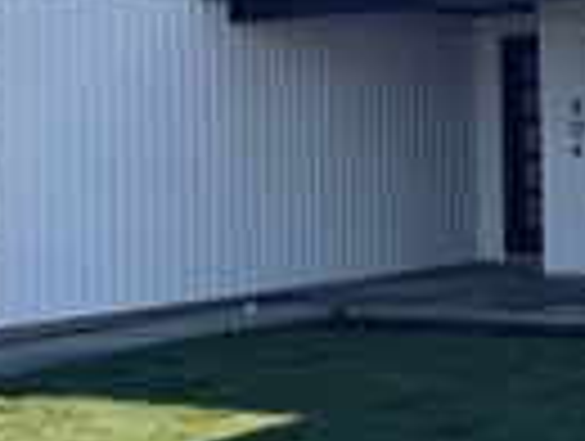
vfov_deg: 14.8
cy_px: 101
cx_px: 446
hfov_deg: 19.5
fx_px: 1693
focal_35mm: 100
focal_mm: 4.2
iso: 32
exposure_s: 1/2882
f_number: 1.6
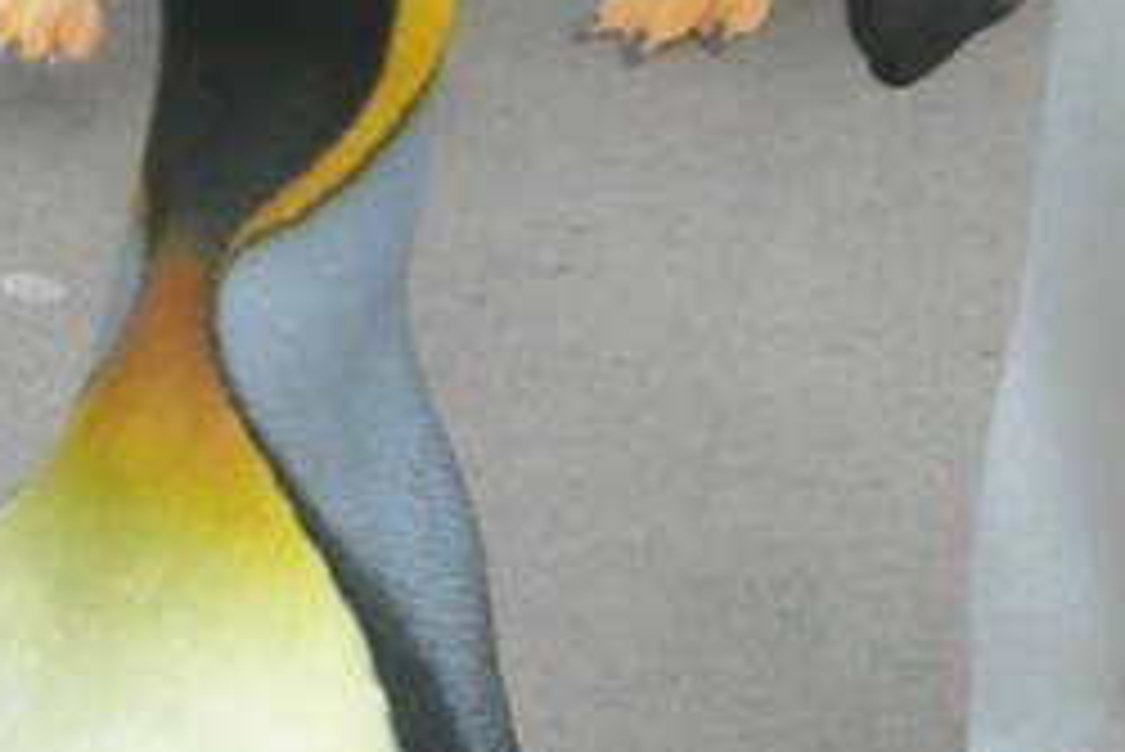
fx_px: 8536
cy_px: 459
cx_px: 198
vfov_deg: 5.0
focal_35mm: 273
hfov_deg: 7.5
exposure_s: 1/160
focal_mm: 8.5
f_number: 4.9
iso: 50
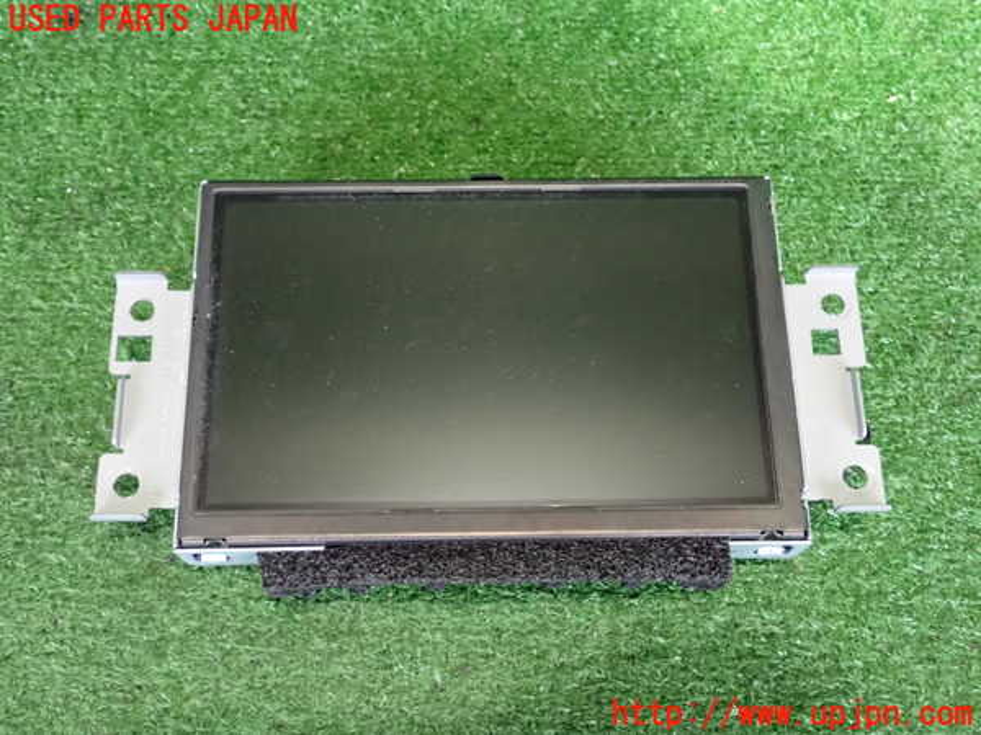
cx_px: 490
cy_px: 368
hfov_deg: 45.8
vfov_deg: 35.1
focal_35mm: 41
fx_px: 1162
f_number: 2.8
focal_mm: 7.31
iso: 1250
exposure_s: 1/30
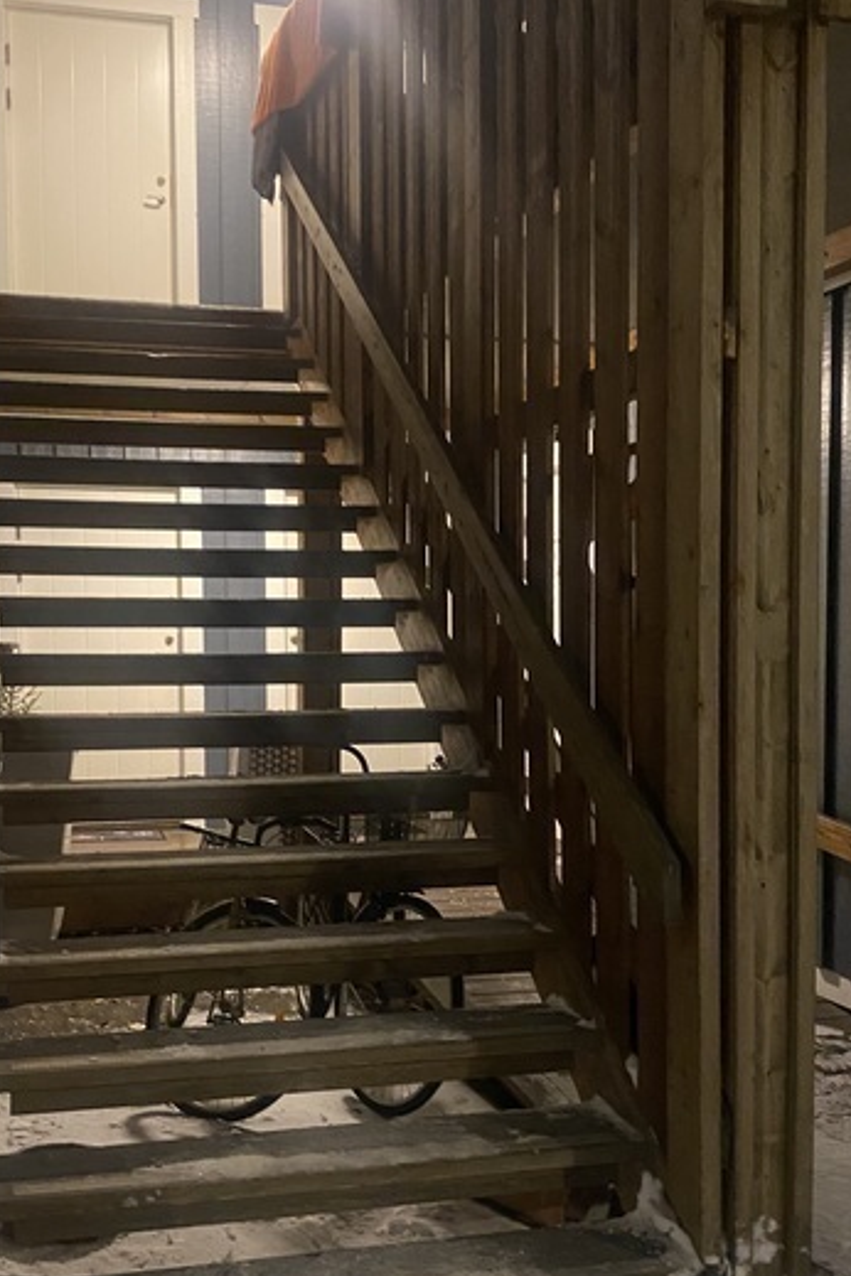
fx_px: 1418
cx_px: 364
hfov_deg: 33.3
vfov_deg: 48.3
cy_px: 723
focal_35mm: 40
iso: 640
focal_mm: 4.25
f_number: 1.8
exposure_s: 1/29
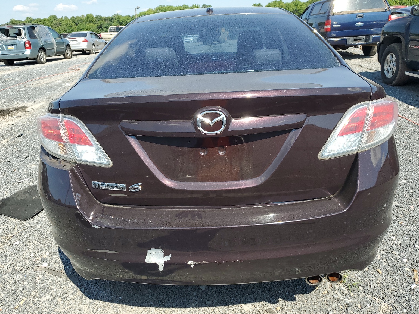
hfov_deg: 65.3
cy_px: 153
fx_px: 327
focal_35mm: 27
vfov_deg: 51.4
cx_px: 203
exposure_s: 1/1429
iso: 50
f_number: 1.5
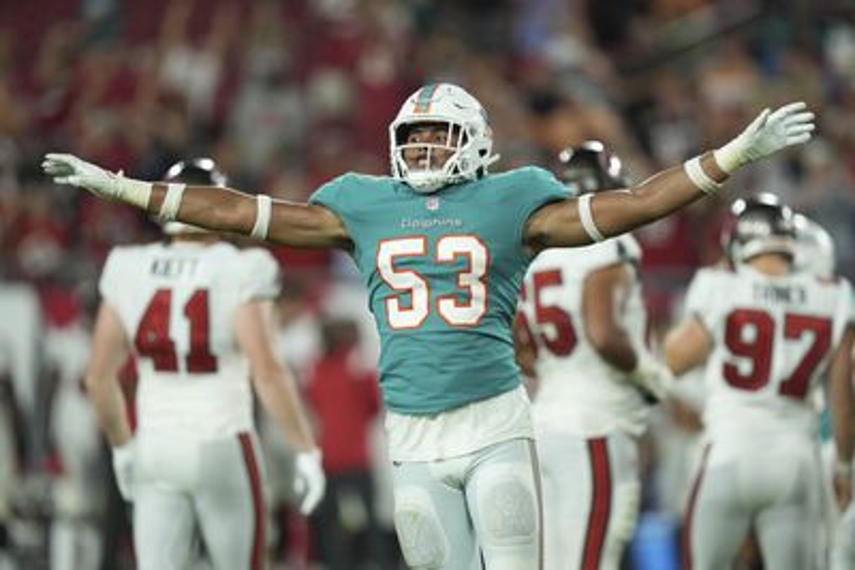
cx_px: 428
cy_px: 285
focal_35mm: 400
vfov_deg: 3.4
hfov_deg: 5.2
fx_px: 9503
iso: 2000
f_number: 2.8
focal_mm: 400
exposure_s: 1/1600
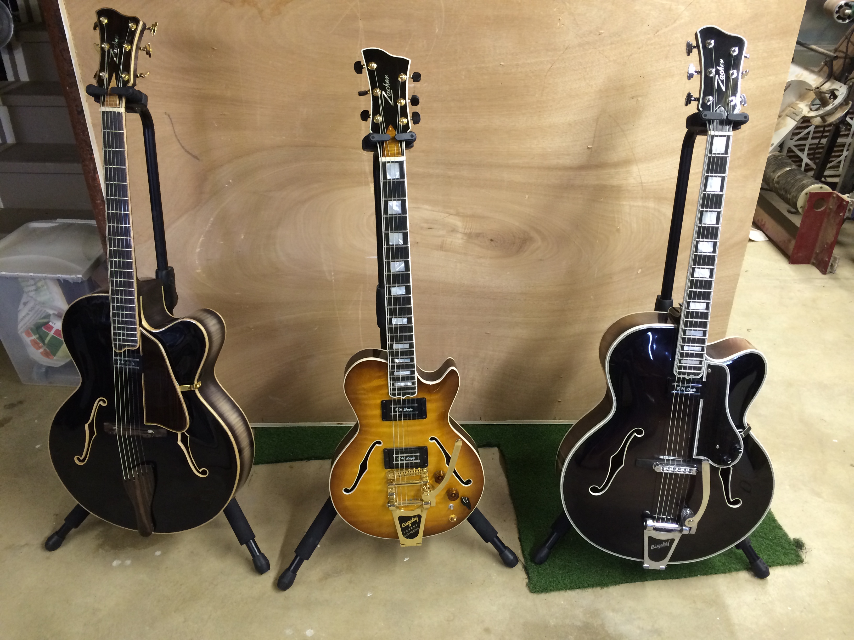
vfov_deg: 46.8
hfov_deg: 60.0
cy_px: 320
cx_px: 427
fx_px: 740
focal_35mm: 30
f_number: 2.2
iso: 125
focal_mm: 4.12
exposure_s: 1/30
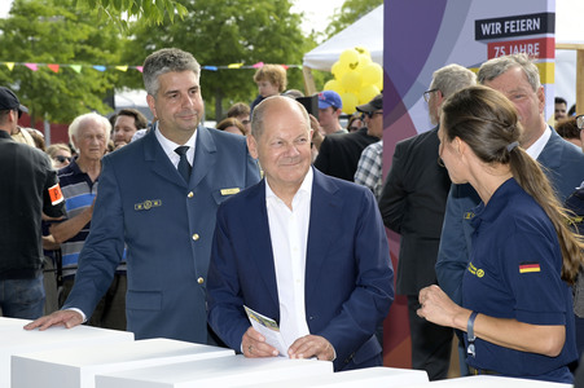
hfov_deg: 19.5
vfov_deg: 13.0
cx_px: 292
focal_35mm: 105
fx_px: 1702
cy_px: 194
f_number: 9
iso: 400
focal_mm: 105
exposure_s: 1/200
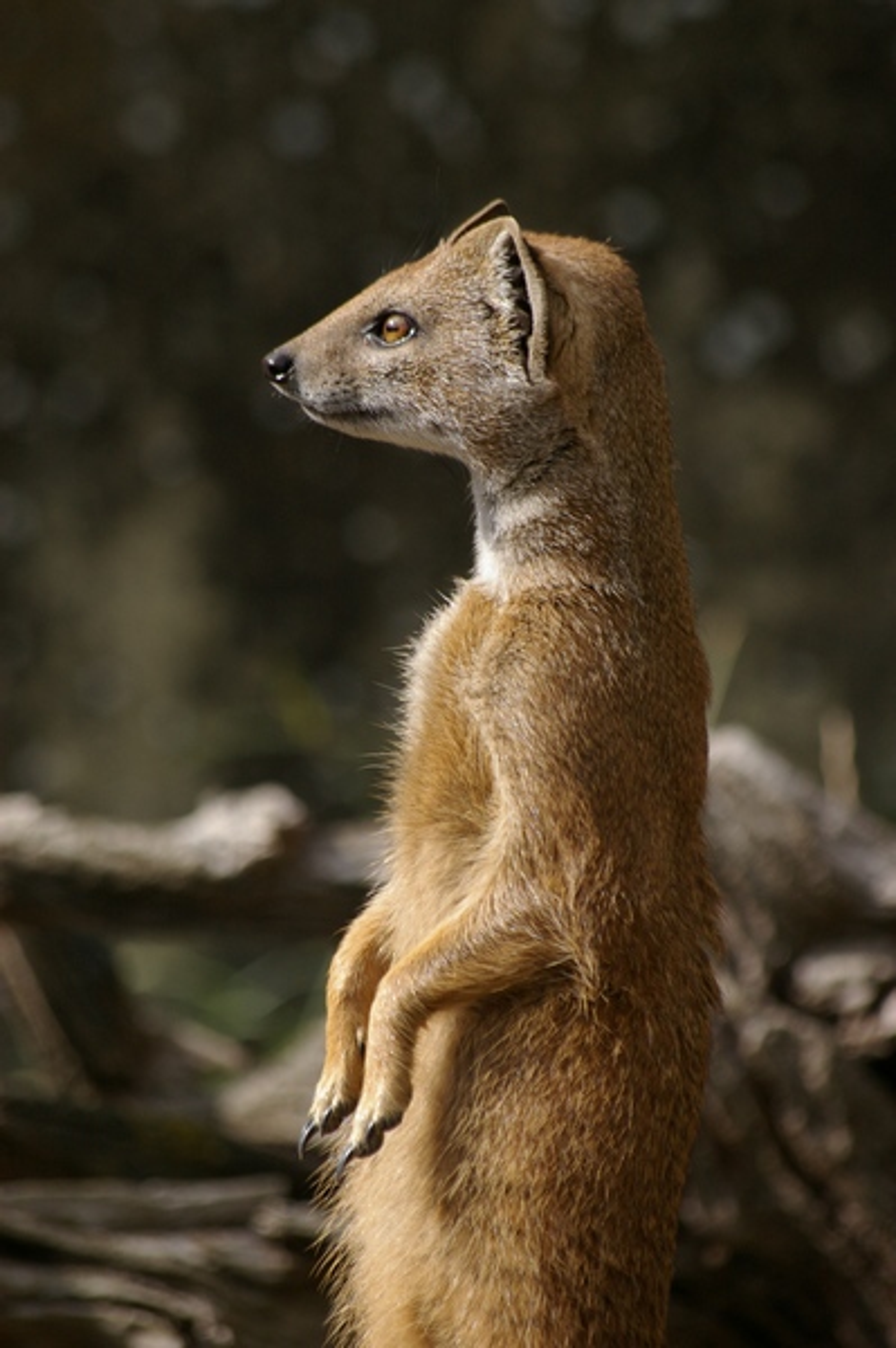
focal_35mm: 300
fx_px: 11219
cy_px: 674
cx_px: 448
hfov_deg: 4.6
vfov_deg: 6.9
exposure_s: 1/250
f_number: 8
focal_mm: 200
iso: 400
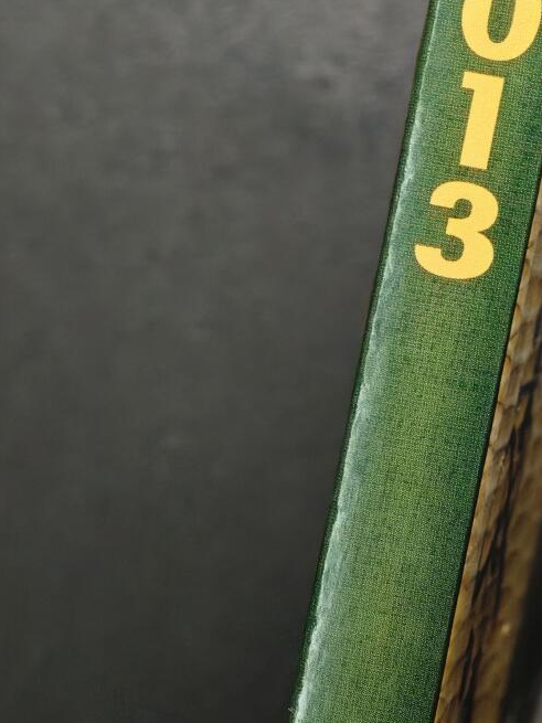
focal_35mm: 165
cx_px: 690
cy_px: -89
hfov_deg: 8.9
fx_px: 3446
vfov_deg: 11.8
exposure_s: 1/185
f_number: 2
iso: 2000
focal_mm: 9
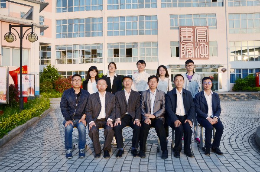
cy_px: 86
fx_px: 195
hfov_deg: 67.5
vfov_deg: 47.7
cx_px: 130
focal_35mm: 27
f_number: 10
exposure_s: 1/100
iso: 200
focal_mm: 18
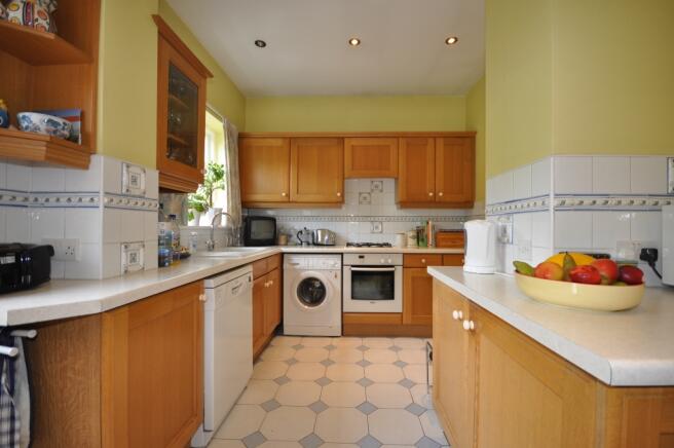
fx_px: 281
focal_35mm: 15
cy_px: 224
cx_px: 337
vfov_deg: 77.2
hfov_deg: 100.4
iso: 640
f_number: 4
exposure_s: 1/60
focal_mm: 10
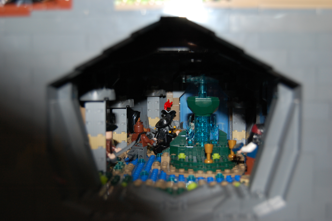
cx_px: 166
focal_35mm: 46
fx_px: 428
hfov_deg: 42.4
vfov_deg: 28.9
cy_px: 110
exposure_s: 1/60
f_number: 4.5
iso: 400
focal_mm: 31
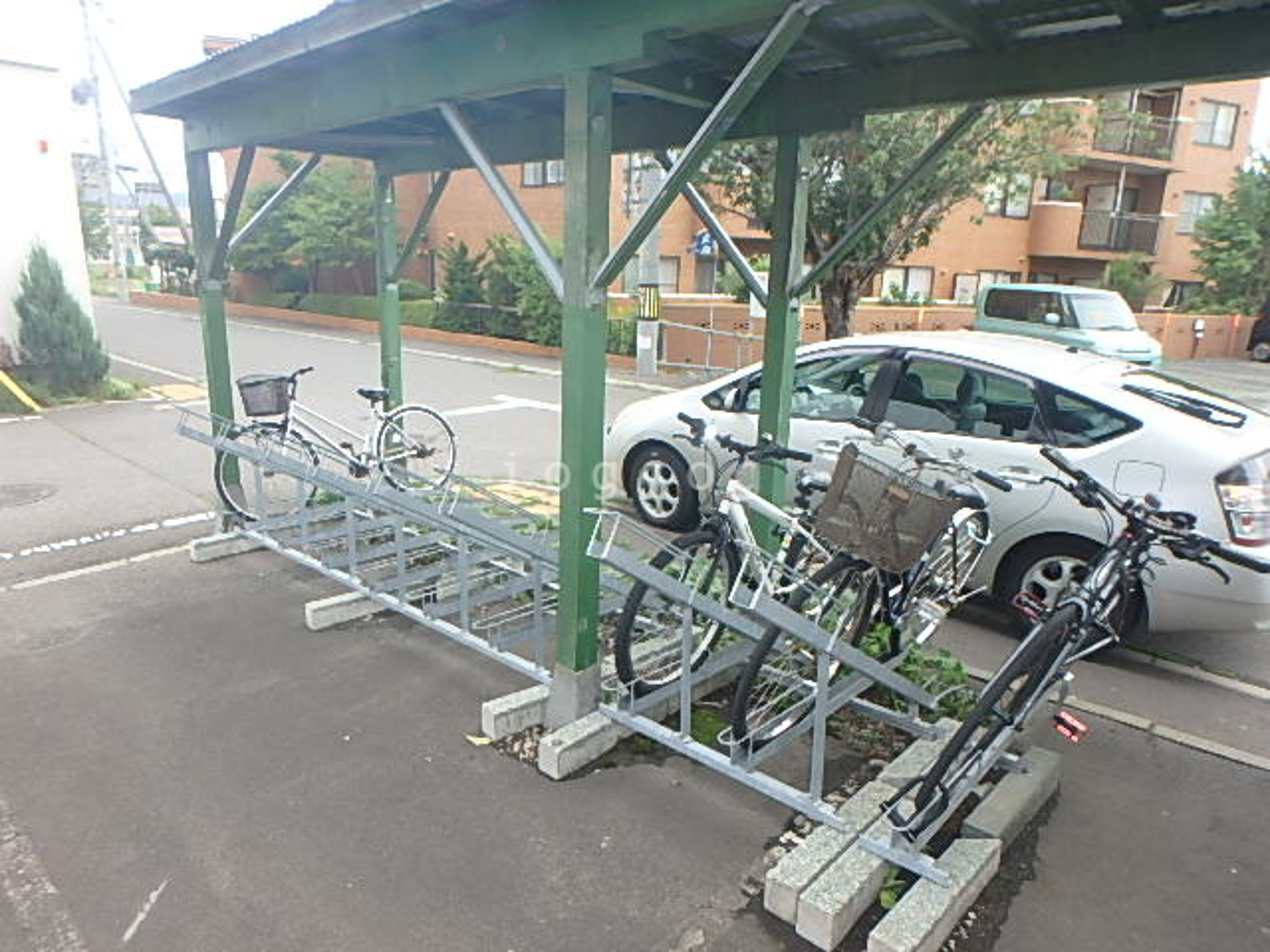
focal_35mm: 21
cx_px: 635
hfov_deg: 79.0
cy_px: 476
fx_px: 770
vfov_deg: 63.4
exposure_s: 1/125
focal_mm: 3.7
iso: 125
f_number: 3.5
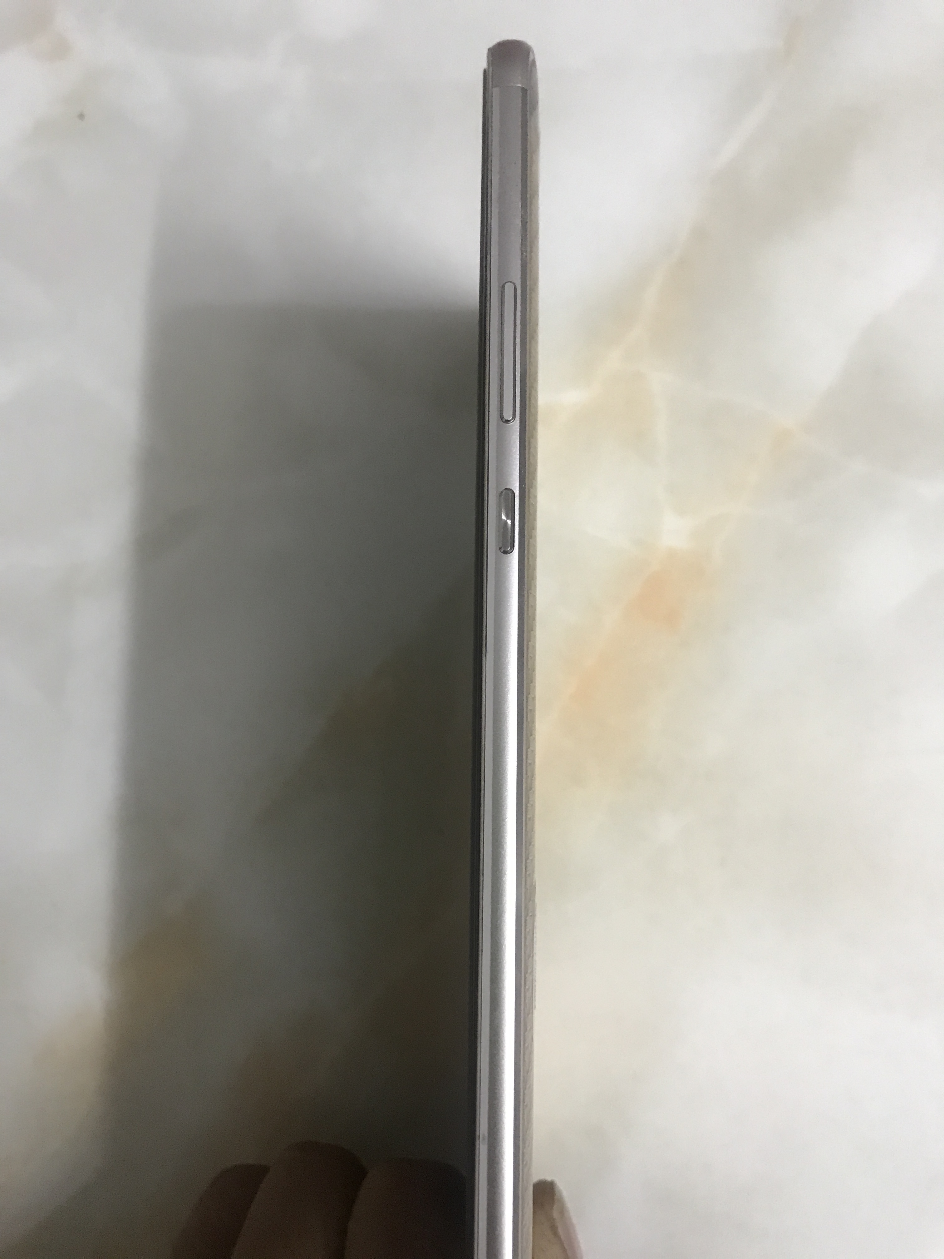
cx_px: 472
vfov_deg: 63.4
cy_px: 630
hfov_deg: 49.7
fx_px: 1018
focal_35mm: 28
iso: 64
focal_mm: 3.99
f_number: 1.8
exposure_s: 1/16
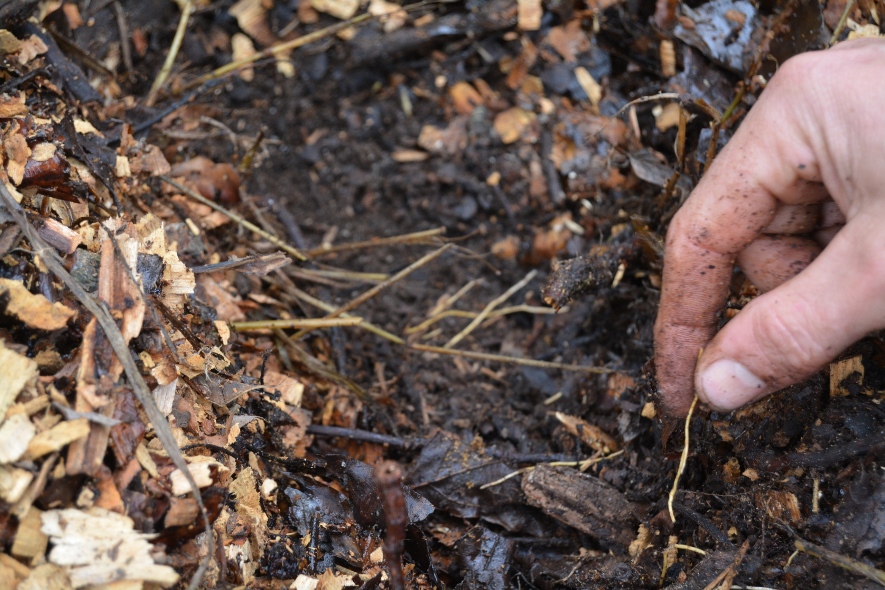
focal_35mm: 82
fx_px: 2028
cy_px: 295
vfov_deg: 16.6
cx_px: 442
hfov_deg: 24.6
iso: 800
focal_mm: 55
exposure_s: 1/50
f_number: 5.6
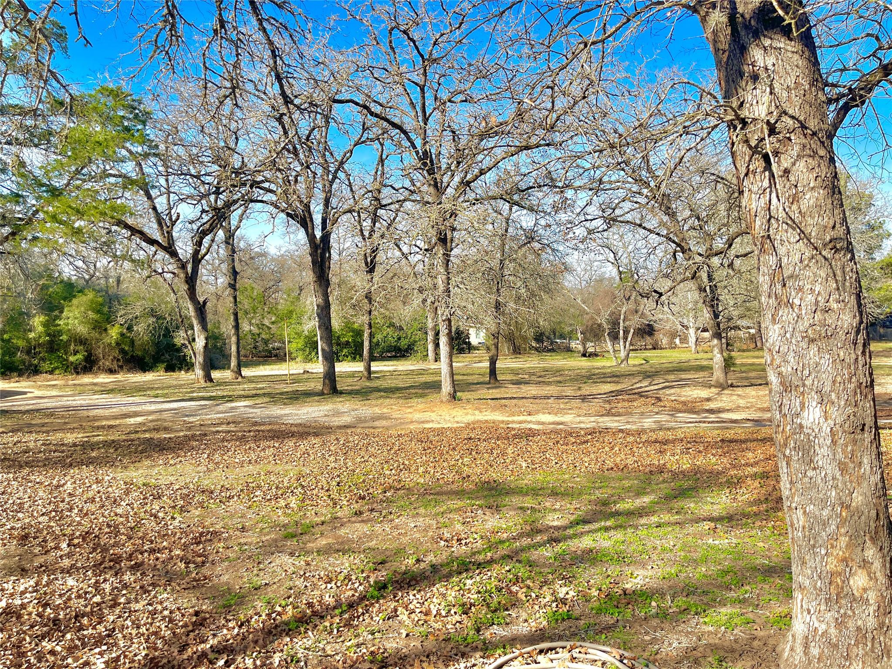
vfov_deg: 53.1
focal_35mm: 26
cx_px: 446
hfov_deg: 67.3
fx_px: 670
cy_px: 334
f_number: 1.6
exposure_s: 1/1992
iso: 50
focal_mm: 5.1
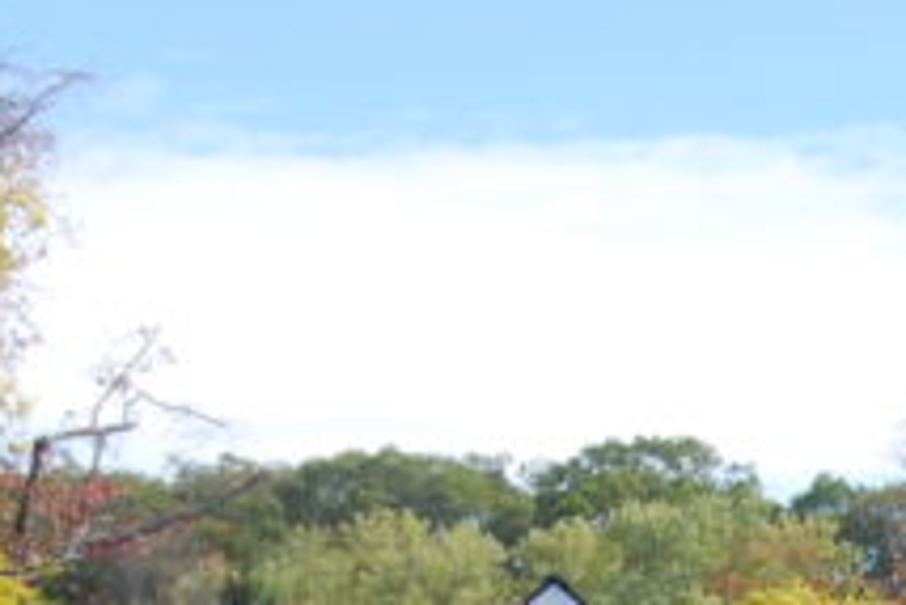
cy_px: 1009
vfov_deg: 5.9
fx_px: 5792
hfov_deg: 8.8
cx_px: 1071
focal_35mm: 230
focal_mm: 32
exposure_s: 1/160
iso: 100
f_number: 6.3
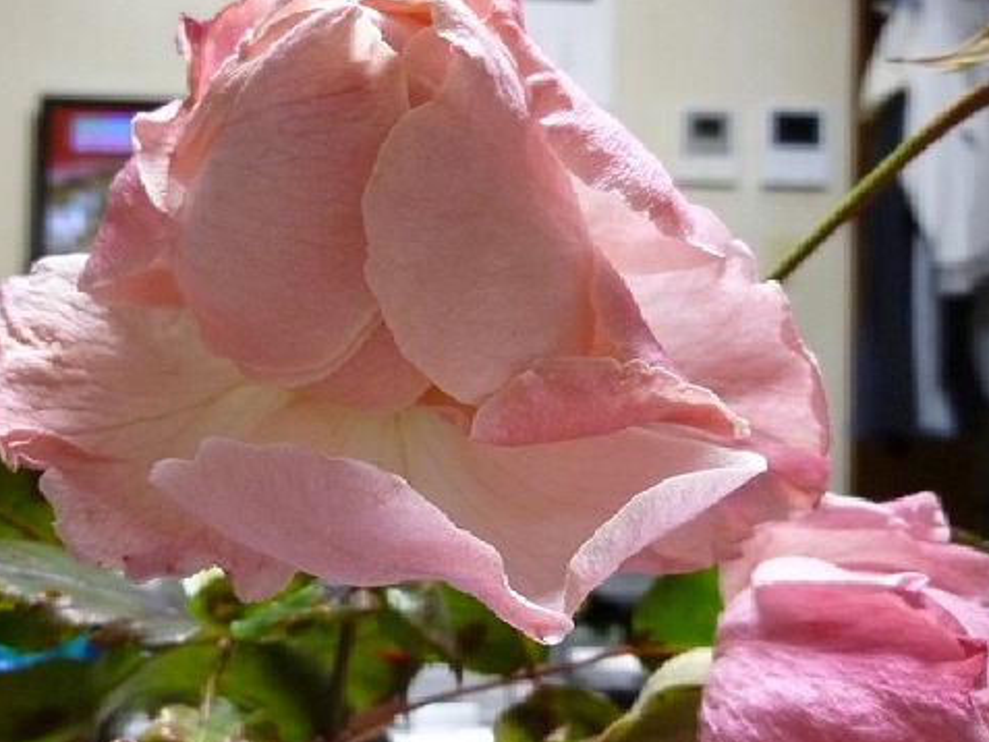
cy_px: 339
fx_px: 857
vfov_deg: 46.8
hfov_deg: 59.9
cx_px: 506
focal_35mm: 30
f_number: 3.3
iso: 400
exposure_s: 1/25
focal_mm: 4.5
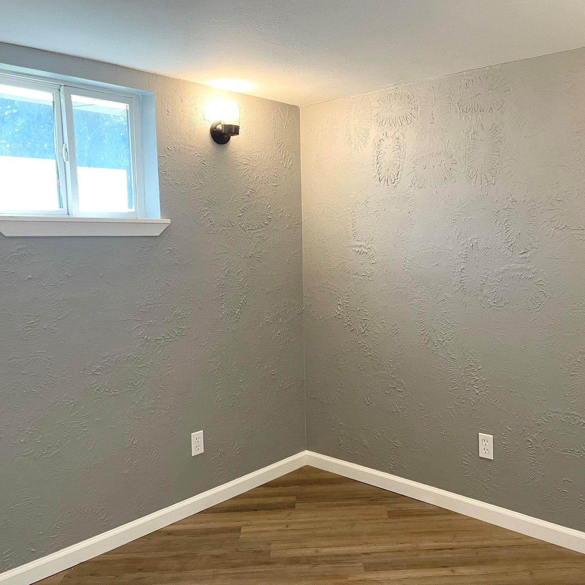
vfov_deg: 52.5
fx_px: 593
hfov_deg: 52.4
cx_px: 329
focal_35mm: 31
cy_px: 292
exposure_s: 1/60
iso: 160
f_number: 1.6
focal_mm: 4.2
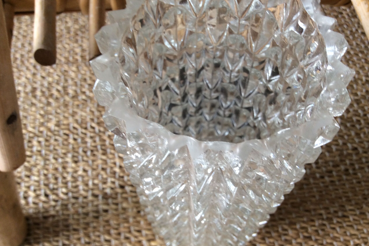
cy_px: 136
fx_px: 348
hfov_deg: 55.8
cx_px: 187
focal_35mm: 34
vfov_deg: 38.8
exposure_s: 1/25
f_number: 2.4
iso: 40
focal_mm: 3.3
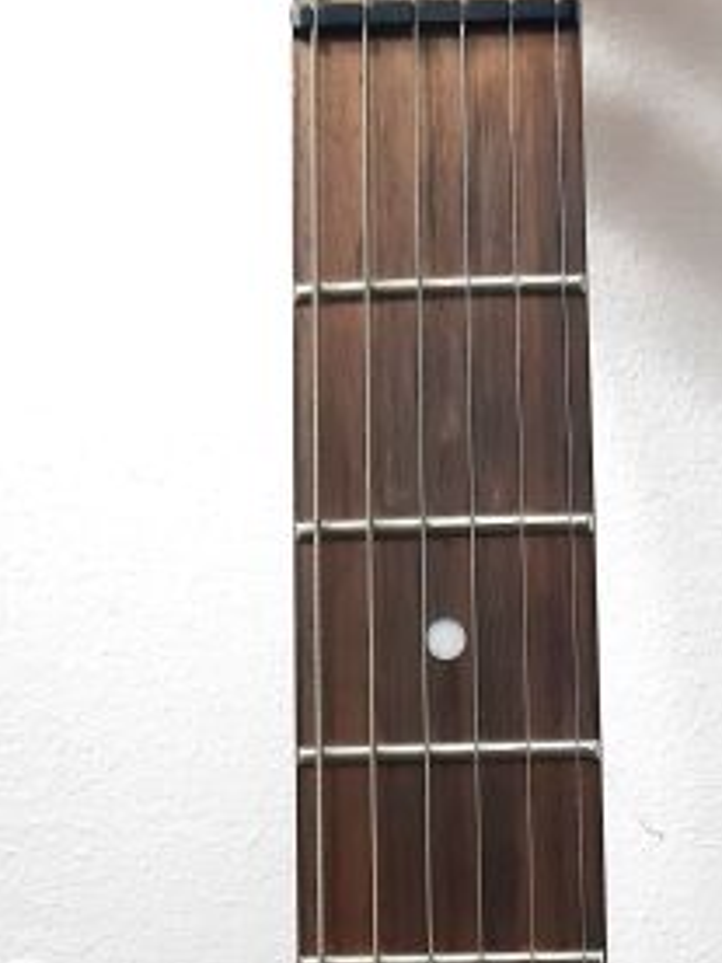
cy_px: 1242
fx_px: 2086
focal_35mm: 75
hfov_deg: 19.5
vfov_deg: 23.1
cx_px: 527
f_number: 1.7
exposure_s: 1/50
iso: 125
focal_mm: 3.93
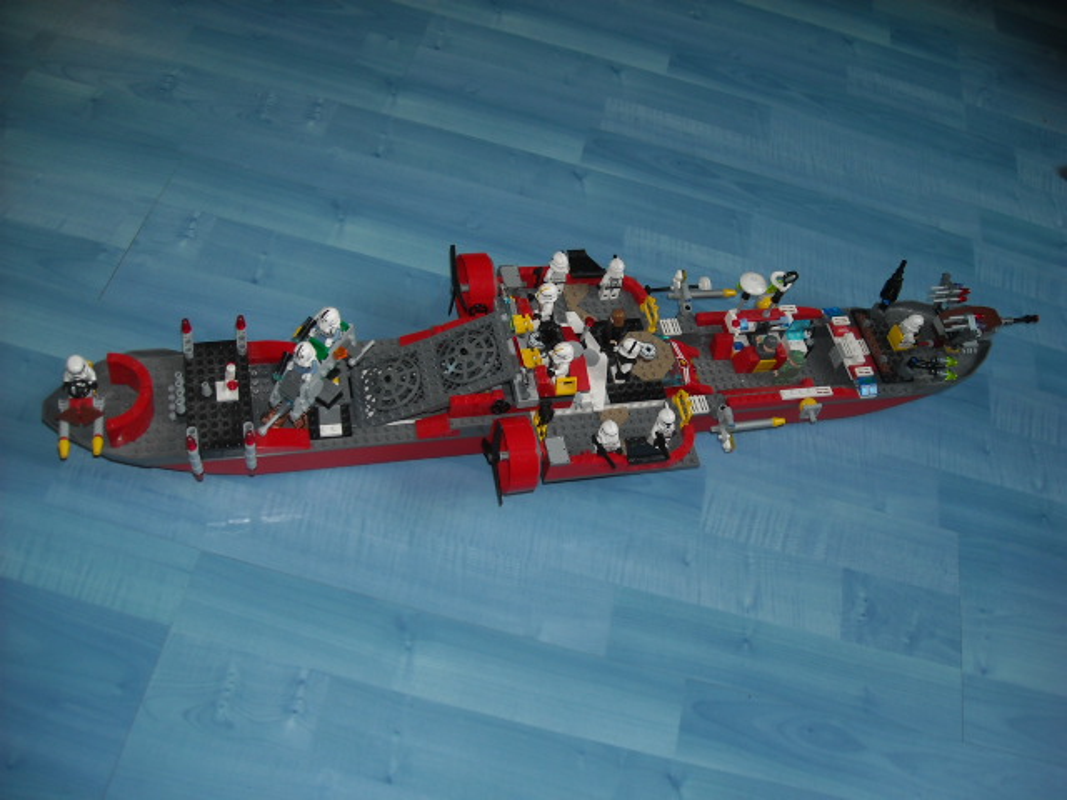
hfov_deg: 52.6
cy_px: 400
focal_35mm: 35
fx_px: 1079
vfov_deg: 40.7
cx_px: 534
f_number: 2.8
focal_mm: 5.7
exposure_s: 1/60
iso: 64
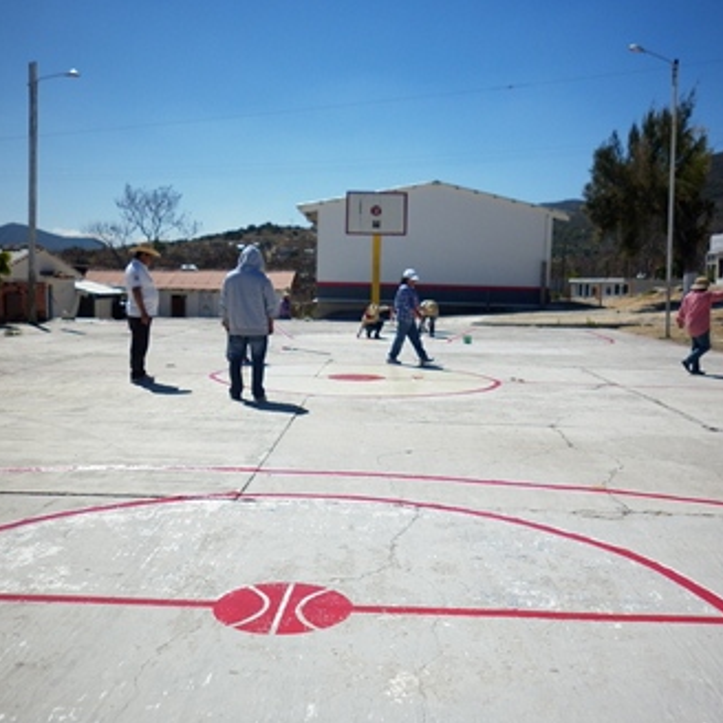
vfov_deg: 47.2
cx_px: 375
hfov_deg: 47.2
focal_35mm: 35
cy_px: 366
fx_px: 827
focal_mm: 5.3
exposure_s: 1/400
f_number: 7.1
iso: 80
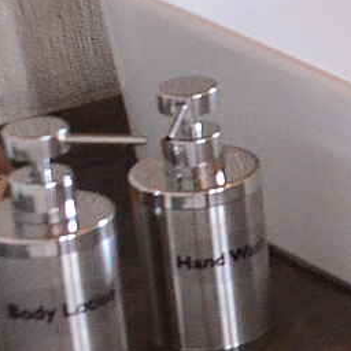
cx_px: 871
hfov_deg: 8.0
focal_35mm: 200
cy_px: 64
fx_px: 2296
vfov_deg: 8.7
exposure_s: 1/25
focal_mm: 21
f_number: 3.5
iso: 3200
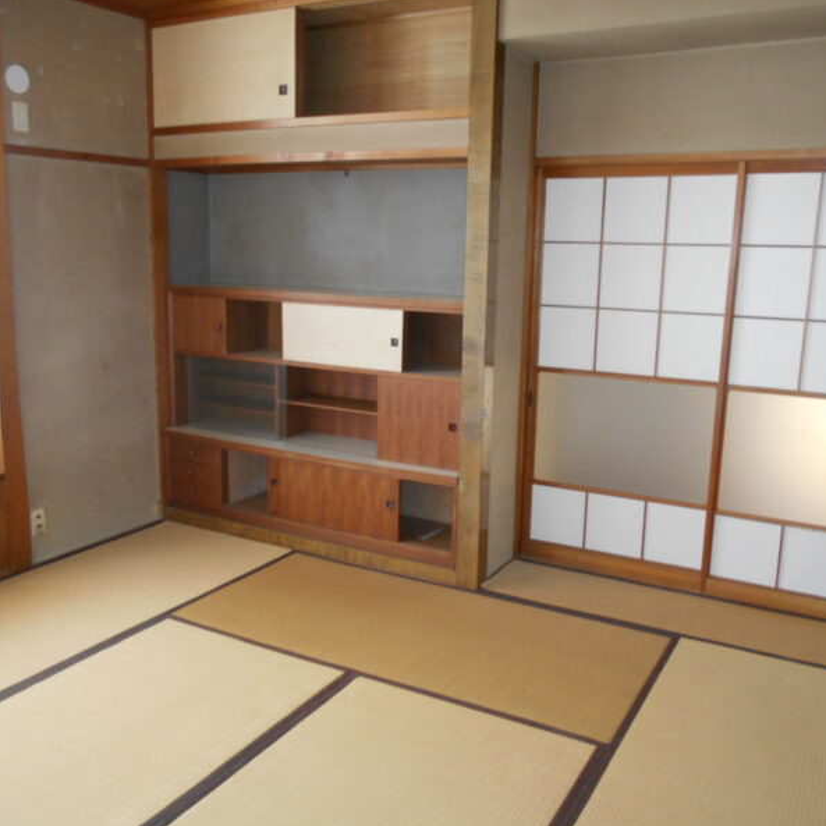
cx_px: 422
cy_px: 412
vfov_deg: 52.5
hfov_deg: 52.5
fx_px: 837
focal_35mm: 31
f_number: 3.2
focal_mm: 4.6
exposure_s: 1/25
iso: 320
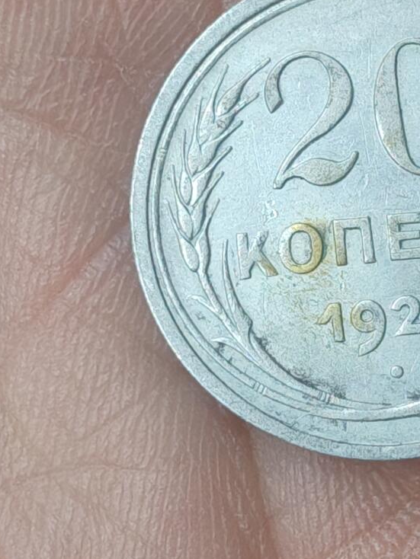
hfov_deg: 11.8
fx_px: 2021
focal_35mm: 125
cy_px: 181
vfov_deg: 15.7
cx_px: 361
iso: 870
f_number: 1.88
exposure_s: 1/100
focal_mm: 4.84
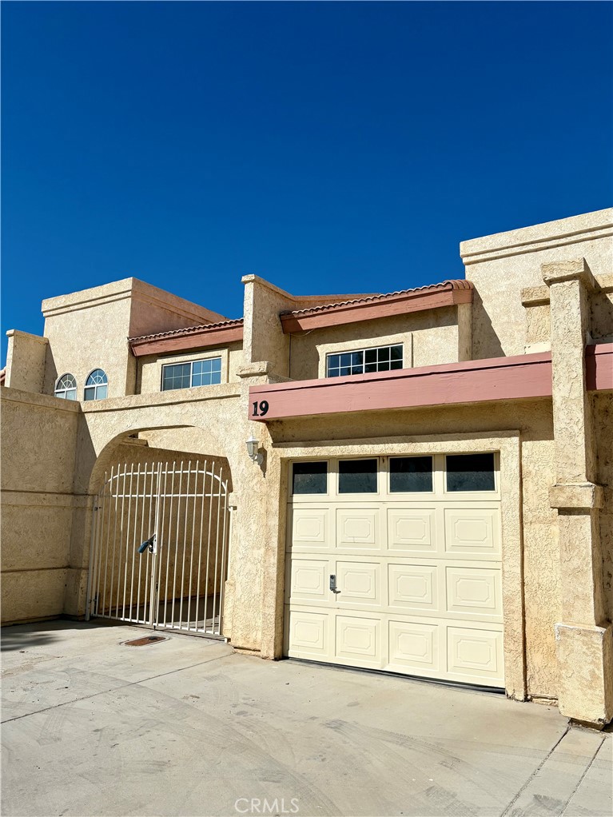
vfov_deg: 67.3
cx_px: 306
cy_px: 408
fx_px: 614
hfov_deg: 53.1
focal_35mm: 26
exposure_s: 1/10101
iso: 50
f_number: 1.6
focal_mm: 5.96
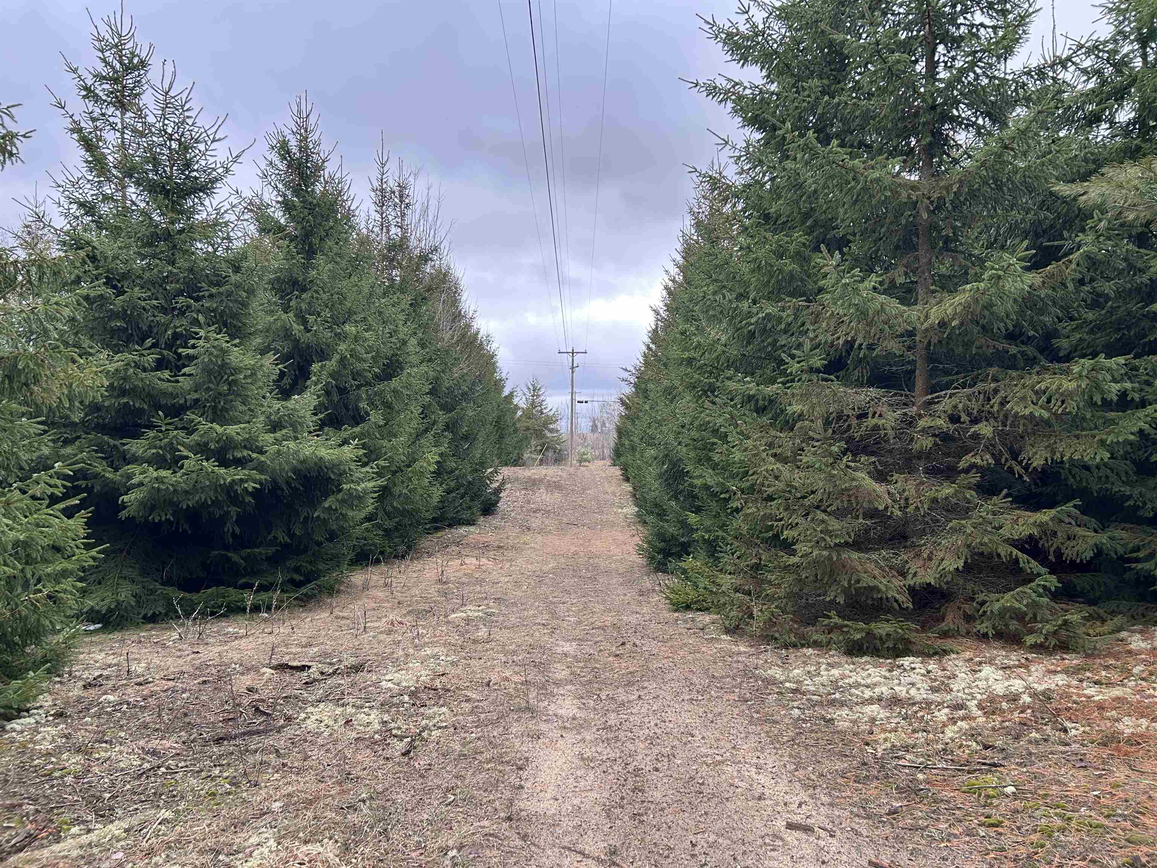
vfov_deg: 53.1
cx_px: 578
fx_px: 869
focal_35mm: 26
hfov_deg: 67.3
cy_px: 434
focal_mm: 5.7
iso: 50
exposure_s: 1/887
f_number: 1.5
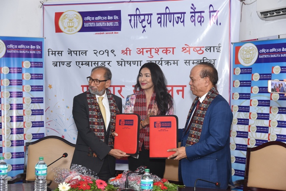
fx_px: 492
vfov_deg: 21.9
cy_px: 96
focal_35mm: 62
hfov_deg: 32.4
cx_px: 143
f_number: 5.6
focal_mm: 62
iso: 2000
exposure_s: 1/125
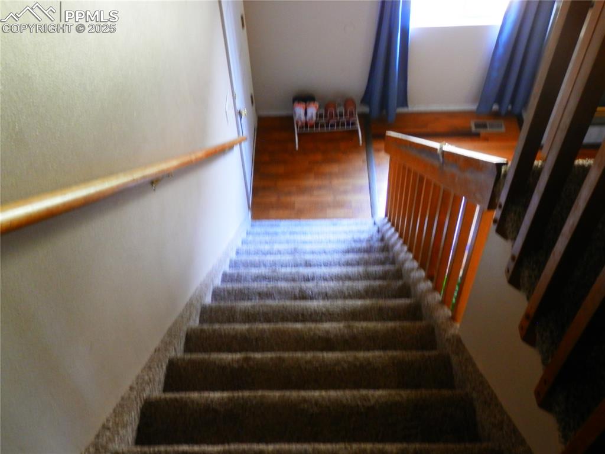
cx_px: 302
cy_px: 227
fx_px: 594
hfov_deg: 54.0
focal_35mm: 34
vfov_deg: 41.8
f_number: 3.5
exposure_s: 1/4
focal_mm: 6.2
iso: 200
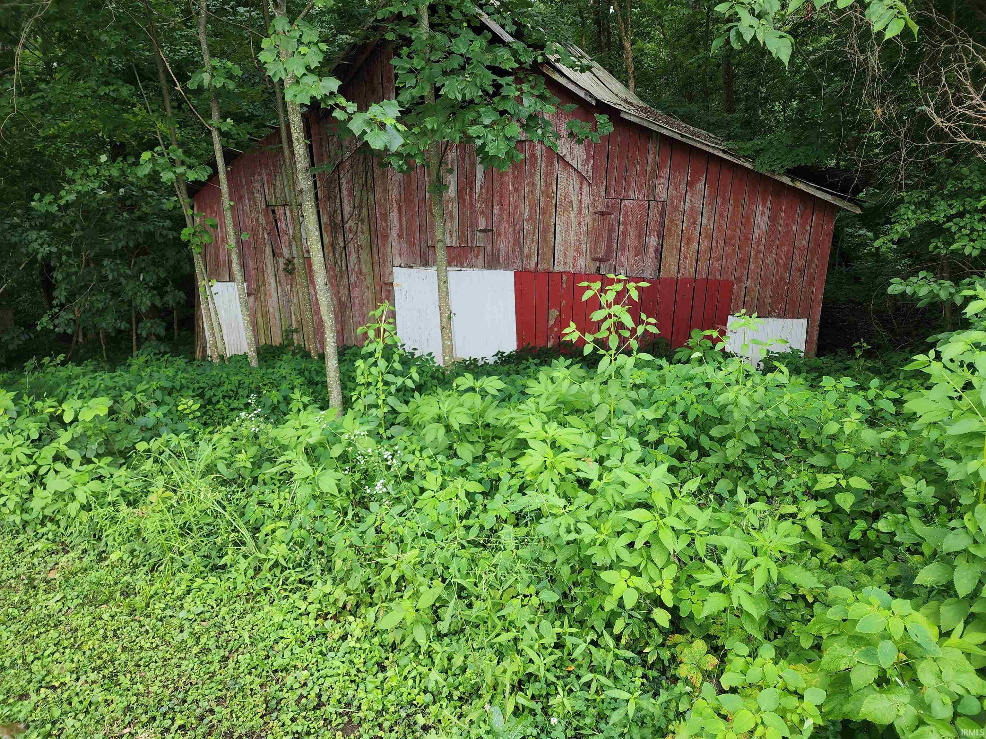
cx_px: 493
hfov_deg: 73.9
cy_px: 370
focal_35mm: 23
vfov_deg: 58.9
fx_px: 655
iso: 50
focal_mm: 6.4
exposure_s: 1/180
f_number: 1.8
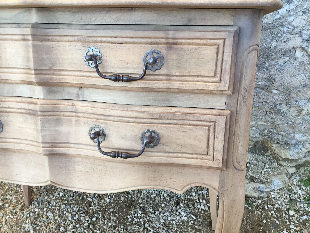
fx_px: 278
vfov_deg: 45.4
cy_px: 116
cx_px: 155
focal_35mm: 31
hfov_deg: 58.4
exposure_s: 1/100
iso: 25
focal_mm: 3.3
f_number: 2.4
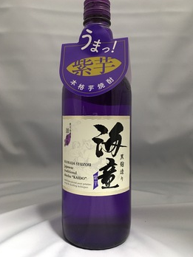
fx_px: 223
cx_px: 96
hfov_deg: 46.8
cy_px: 126
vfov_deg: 60.0
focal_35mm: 30
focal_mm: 4.15
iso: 200
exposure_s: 1/15
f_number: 2.2
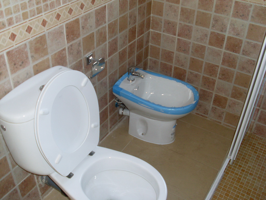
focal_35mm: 38
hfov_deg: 49.0
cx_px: 133
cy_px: 100
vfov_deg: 37.7
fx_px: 292
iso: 100
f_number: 3
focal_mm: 6.3
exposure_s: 1/45
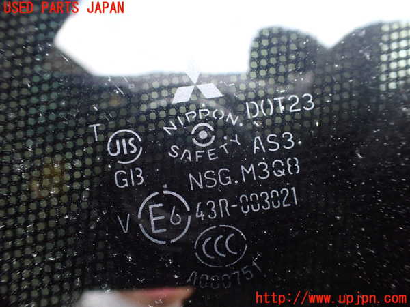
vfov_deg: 46.8
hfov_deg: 60.0
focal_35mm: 30
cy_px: 154
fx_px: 355
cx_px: 205
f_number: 2.3
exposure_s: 1/125
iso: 640
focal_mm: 5.4
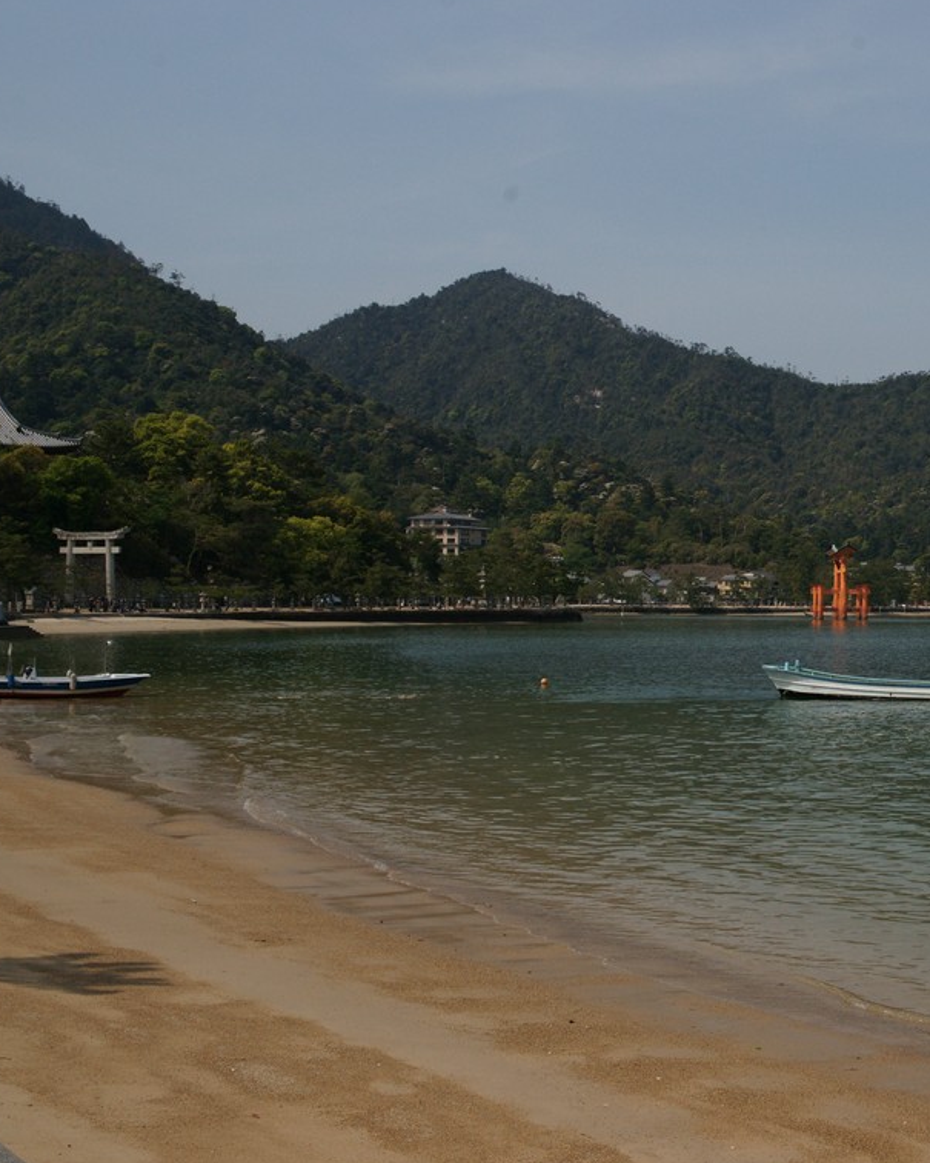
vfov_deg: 37.3
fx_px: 1720
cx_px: 862
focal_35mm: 50
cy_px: 577
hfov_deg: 28.9
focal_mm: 35
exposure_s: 1/800
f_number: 11
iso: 400
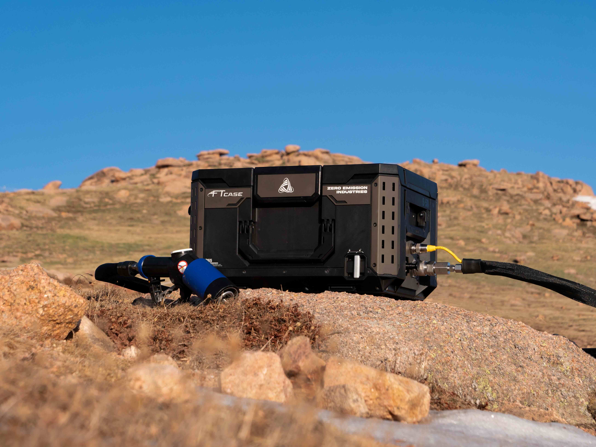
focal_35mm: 88
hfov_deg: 22.3
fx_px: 1515
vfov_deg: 16.8
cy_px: 224
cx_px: 298
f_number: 6.3
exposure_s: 1/400
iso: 200
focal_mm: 44
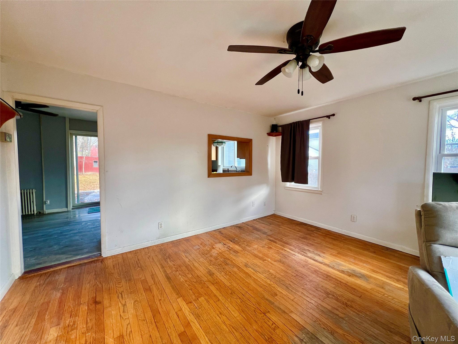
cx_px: 229
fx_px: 172
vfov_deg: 89.9
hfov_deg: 106.2
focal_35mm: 13
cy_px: 172
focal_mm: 1.57
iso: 80
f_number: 1.8
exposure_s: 1/99
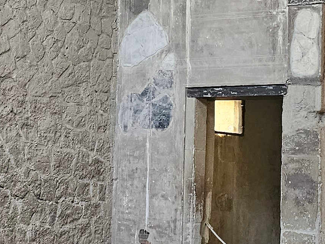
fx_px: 1005
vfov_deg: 13.8
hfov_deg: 18.4
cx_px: 188
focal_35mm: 107
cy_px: 83
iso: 250
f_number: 1.7
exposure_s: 1/52
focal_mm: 6.3
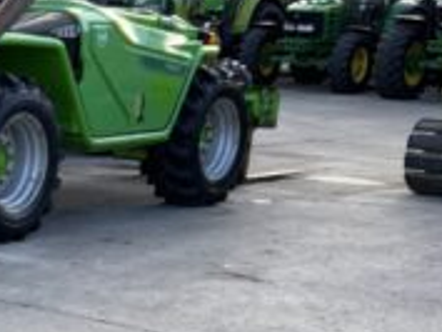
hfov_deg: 16.2
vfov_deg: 14.0
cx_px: -315
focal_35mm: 105
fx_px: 1342
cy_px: 285
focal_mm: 3
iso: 16
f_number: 1.8
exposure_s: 1/309
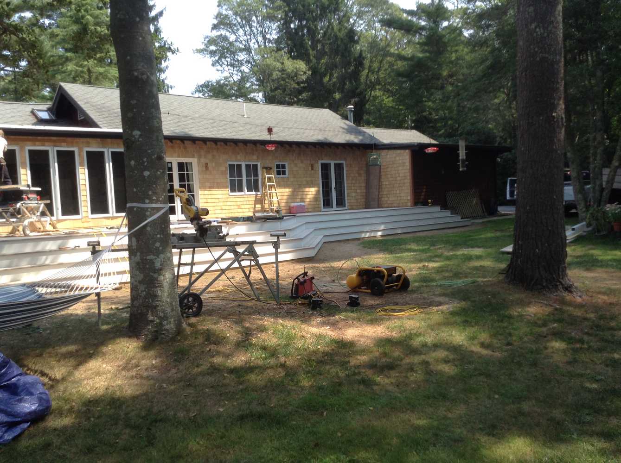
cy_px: 232
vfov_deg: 42.8
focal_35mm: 33
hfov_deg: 55.4
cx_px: 310
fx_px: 591
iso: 25
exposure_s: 1/341
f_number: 2.4
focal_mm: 3.3
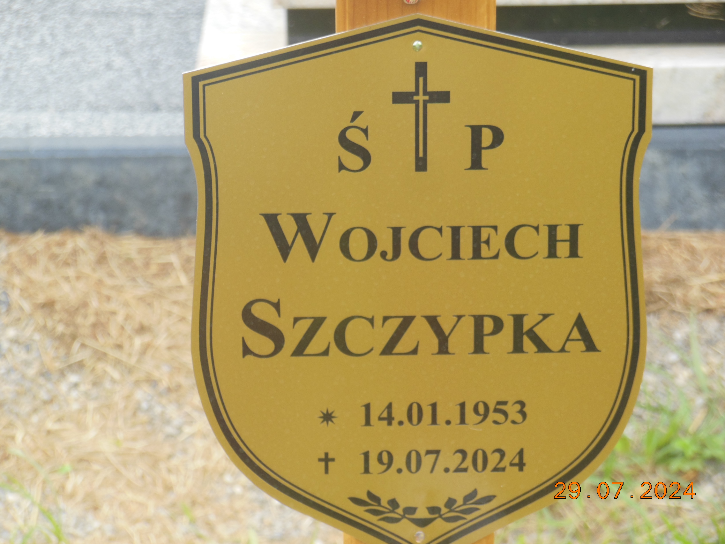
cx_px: 362
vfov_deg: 8.9
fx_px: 3498
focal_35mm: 167
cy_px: 272
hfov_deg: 11.8
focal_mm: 29.8
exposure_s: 1/80
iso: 125
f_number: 5.4
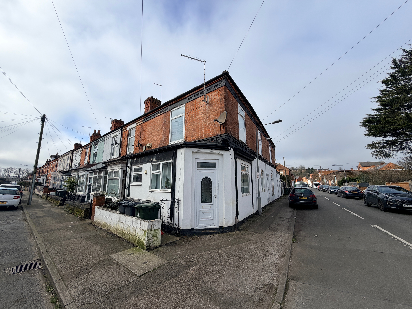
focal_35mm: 14
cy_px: 154
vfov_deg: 85.7
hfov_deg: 102.1
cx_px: 206
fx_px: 167
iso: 20
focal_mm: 2.22
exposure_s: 1/789
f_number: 2.2
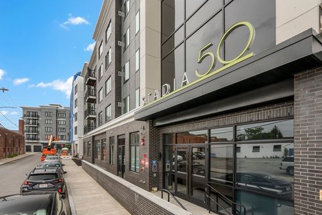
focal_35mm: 17
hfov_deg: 93.2
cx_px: 166
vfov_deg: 70.5
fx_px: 152
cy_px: 113
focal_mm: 16
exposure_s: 1/80
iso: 320
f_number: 9
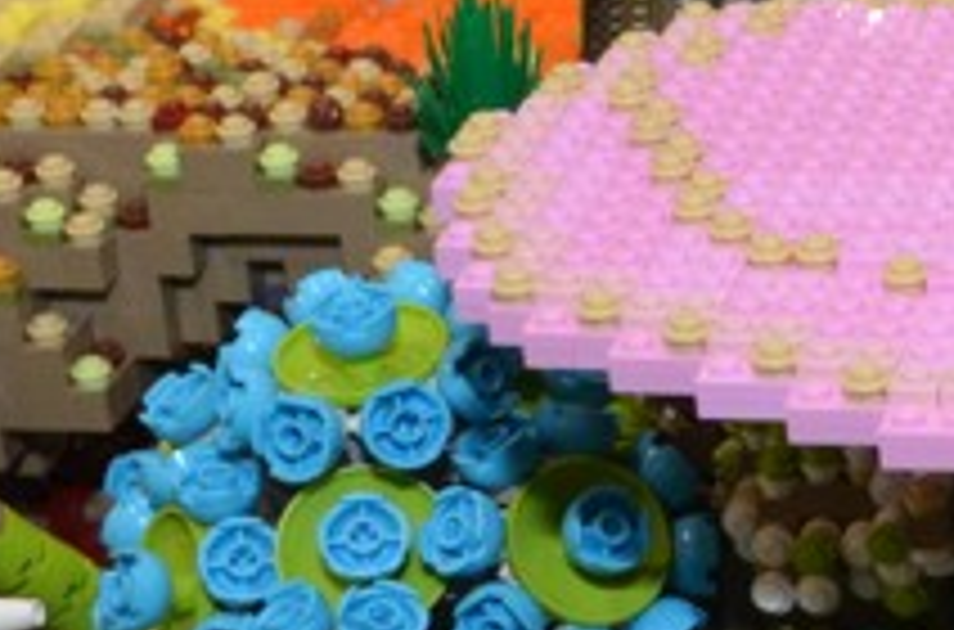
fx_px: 4122
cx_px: 1665
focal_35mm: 156
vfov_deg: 8.7
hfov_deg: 12.2
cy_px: 212
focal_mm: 22
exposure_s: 1/60
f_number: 4
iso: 1250
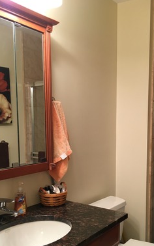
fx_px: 262
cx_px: 101
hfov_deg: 32.5
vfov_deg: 49.9
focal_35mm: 39
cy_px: 155
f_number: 2.2
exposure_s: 1/30
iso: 64
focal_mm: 4.15
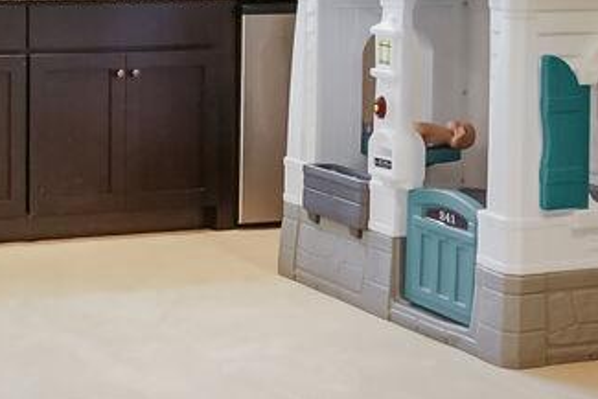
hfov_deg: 22.2
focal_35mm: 85
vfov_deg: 15.4
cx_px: -109
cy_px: -94
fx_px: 1413
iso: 640
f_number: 8
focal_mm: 16
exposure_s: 1/3
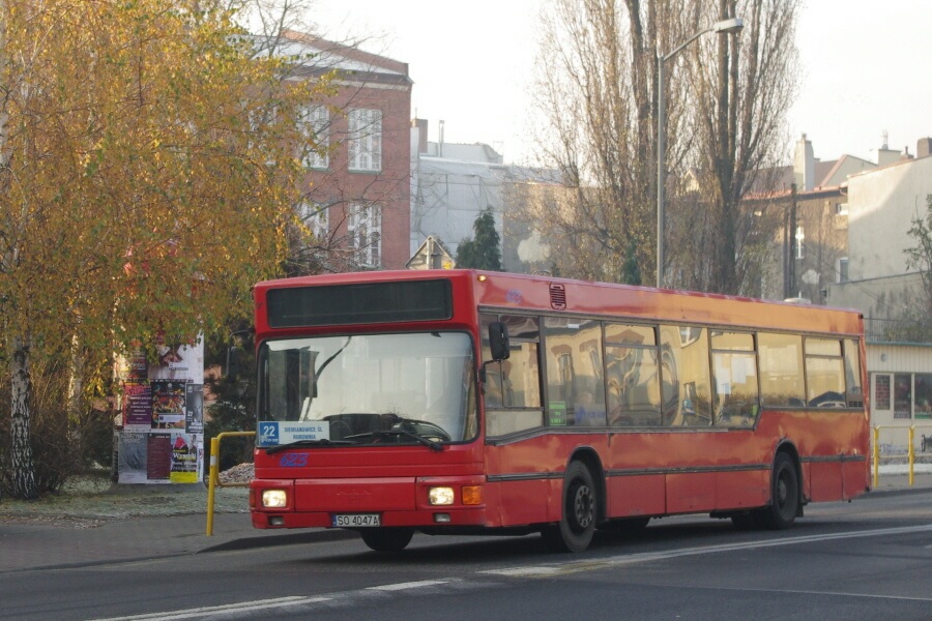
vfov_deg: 21.2
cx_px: 466
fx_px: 1657
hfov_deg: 31.4
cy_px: 310
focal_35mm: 64
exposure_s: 1/320
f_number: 4.5
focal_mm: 42.5
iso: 400
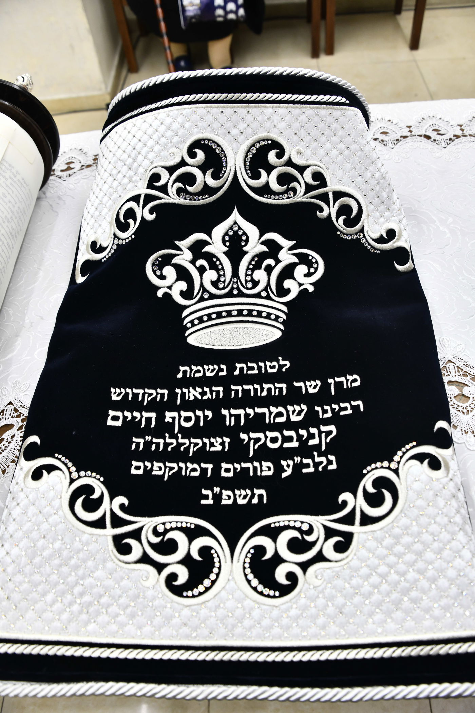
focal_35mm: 28
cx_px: 238
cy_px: 356
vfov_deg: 65.5
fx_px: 554
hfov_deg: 46.4
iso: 500
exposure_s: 1/160
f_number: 5.6
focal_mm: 28
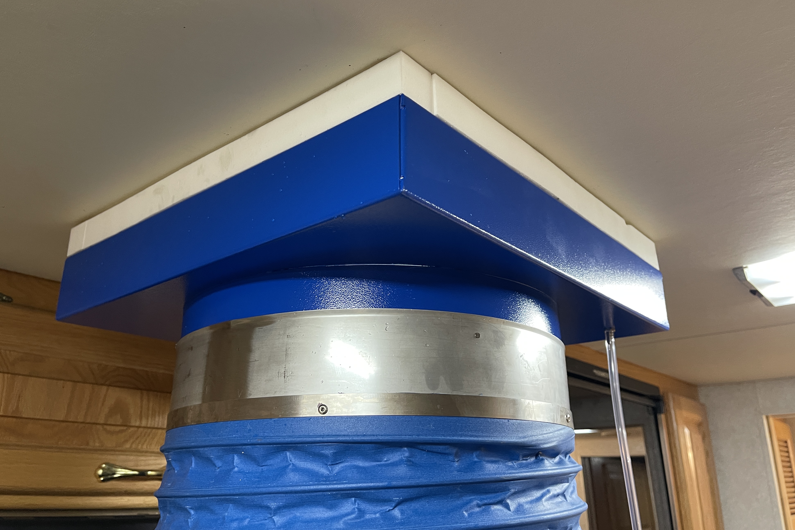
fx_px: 596
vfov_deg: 47.9
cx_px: 390
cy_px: 254
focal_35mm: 27
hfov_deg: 67.4
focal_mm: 5.1
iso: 250
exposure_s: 1/60
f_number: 1.6
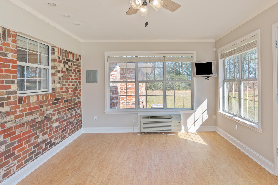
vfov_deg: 56.9
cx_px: 151
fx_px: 170
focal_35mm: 22
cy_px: 77
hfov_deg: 78.5
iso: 160
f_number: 9
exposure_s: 1/80
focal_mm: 16
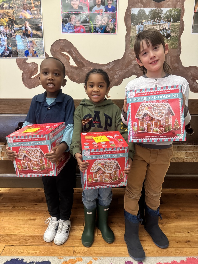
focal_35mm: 24
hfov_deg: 56.8
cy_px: 132
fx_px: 183
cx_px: 99
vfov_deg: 71.6
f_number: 1.78
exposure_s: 1/60
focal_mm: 6.76
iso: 640
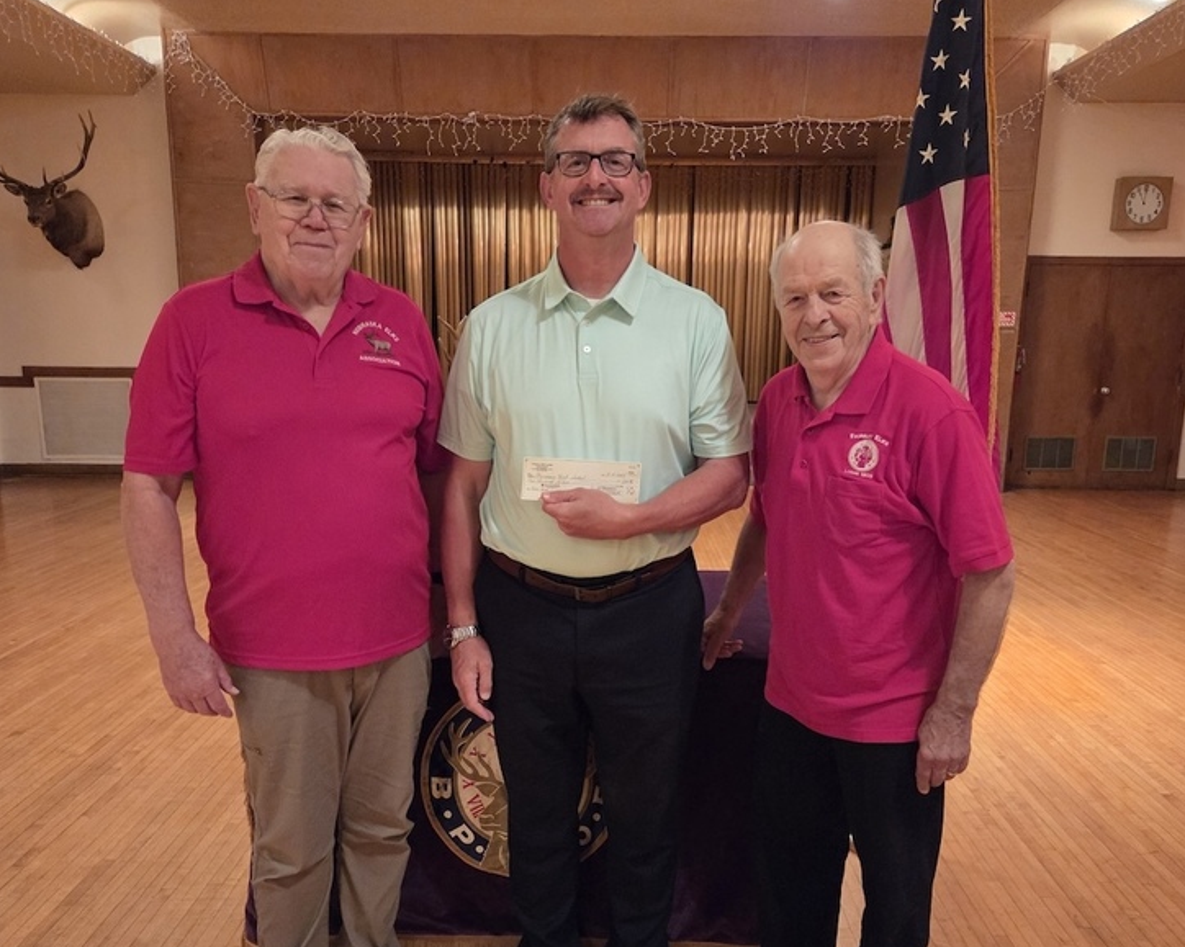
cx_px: 601
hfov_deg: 57.2
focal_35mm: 31
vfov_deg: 46.8
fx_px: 1087
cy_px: 582
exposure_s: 1/120
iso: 2000
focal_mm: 5.4
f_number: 1.8
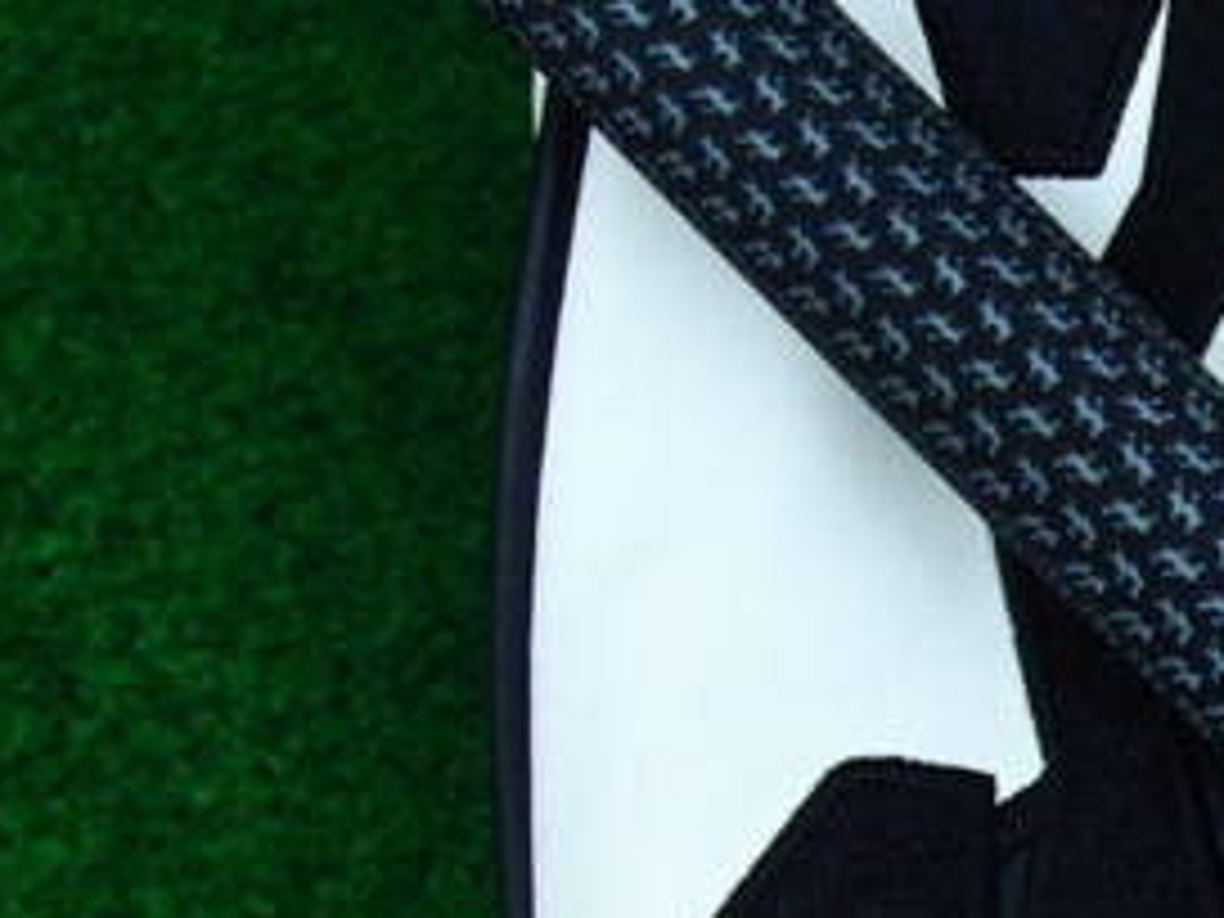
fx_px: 3076
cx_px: 1282
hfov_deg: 21.5
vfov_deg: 16.9
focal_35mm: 87
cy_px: 684
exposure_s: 1/80
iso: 320
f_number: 3.6
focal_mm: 6.42
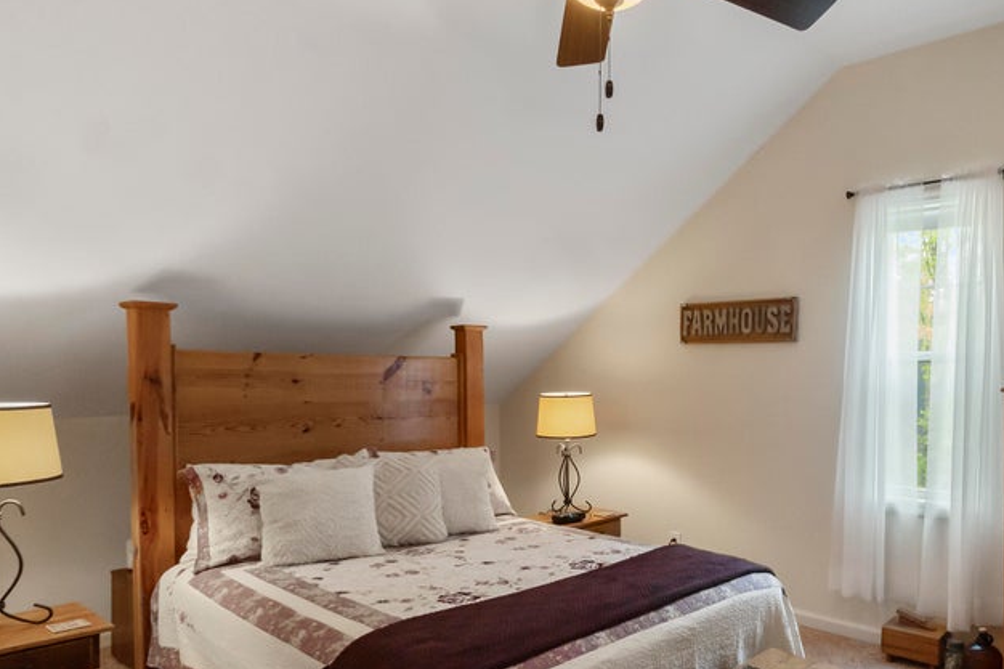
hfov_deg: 73.6
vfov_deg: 55.1
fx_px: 641
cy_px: 340
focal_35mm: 23
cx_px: 677
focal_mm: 10
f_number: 8
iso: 800
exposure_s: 1/30
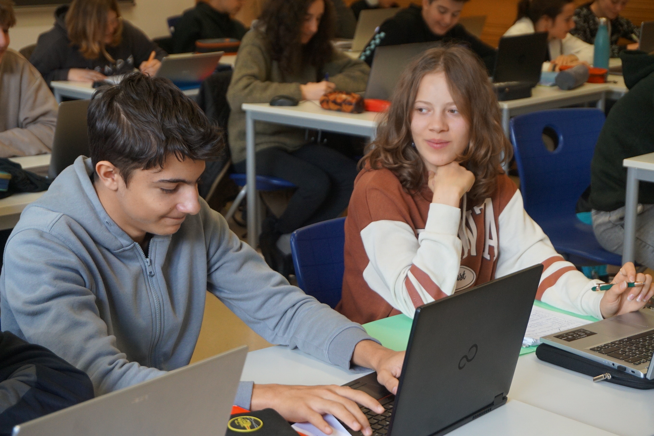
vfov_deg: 19.3
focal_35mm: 70
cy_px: 218
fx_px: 1281
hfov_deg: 28.6
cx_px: 327
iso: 1000
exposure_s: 1/160
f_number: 5.6
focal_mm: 47
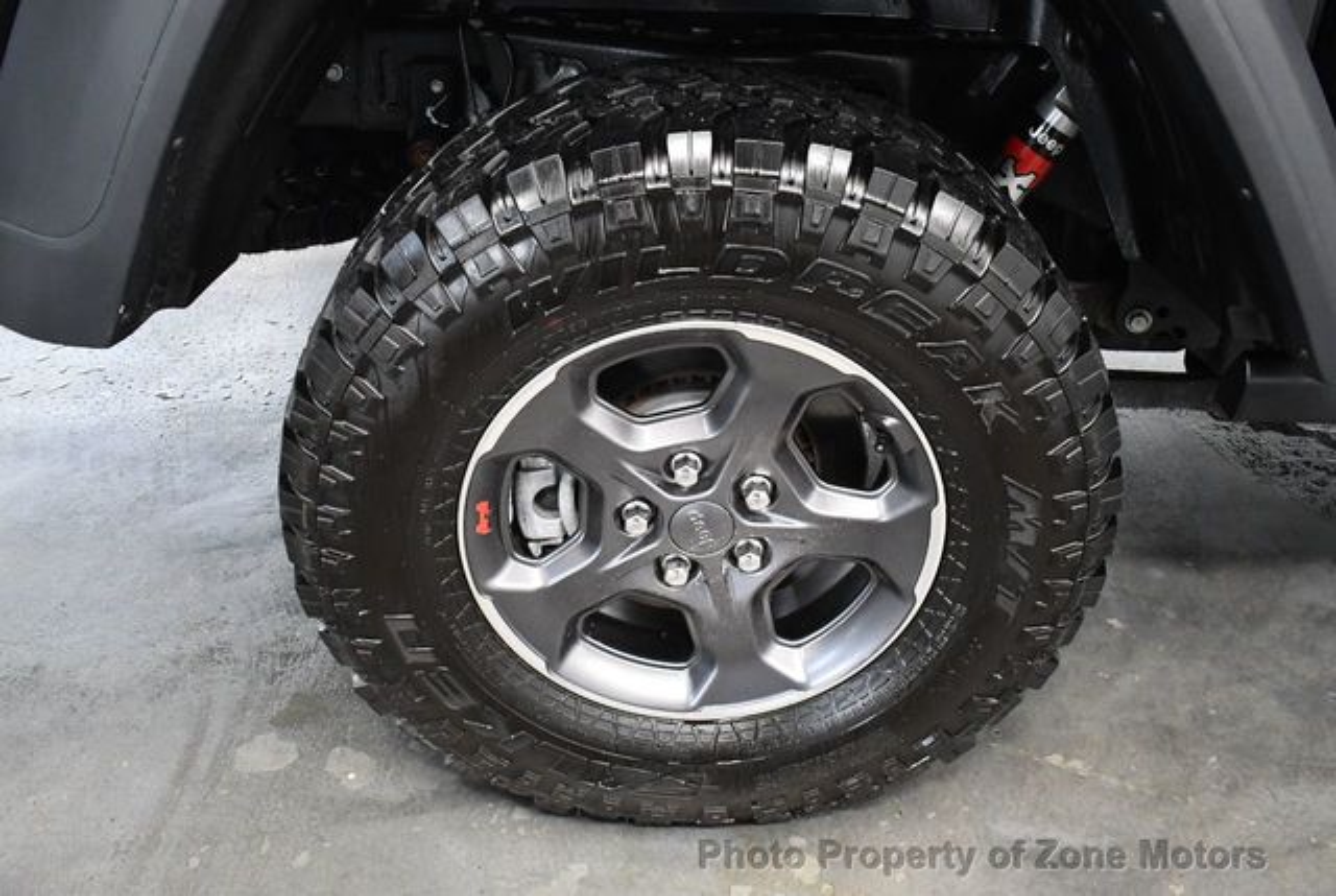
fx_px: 1338
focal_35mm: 36
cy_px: 448
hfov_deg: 53.1
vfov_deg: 37.0
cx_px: 668
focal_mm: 18
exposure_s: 1/125
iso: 3200
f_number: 3.5
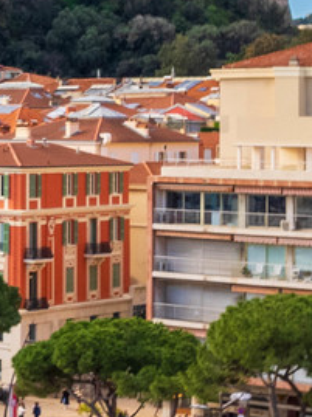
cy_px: 109
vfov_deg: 15.6
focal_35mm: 126
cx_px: -421
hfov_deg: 10.3
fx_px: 1518
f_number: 2.8
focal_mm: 8.4
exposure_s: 1/40
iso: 200
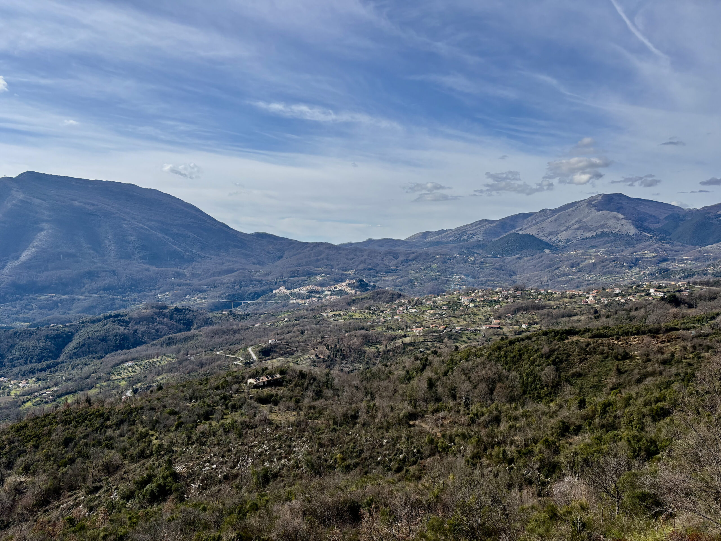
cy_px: 270
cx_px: 360
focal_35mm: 26
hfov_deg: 67.3
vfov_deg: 53.1
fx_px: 542
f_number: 1.6
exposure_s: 1/4255
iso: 50
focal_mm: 5.96
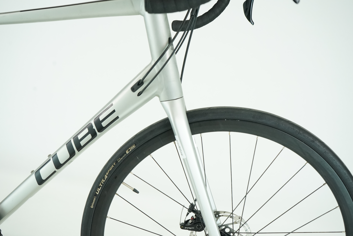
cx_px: 176
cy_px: 118
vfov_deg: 36.9
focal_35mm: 36
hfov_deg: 53.1
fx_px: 353
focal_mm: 36
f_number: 6.3
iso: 2500
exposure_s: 1/200
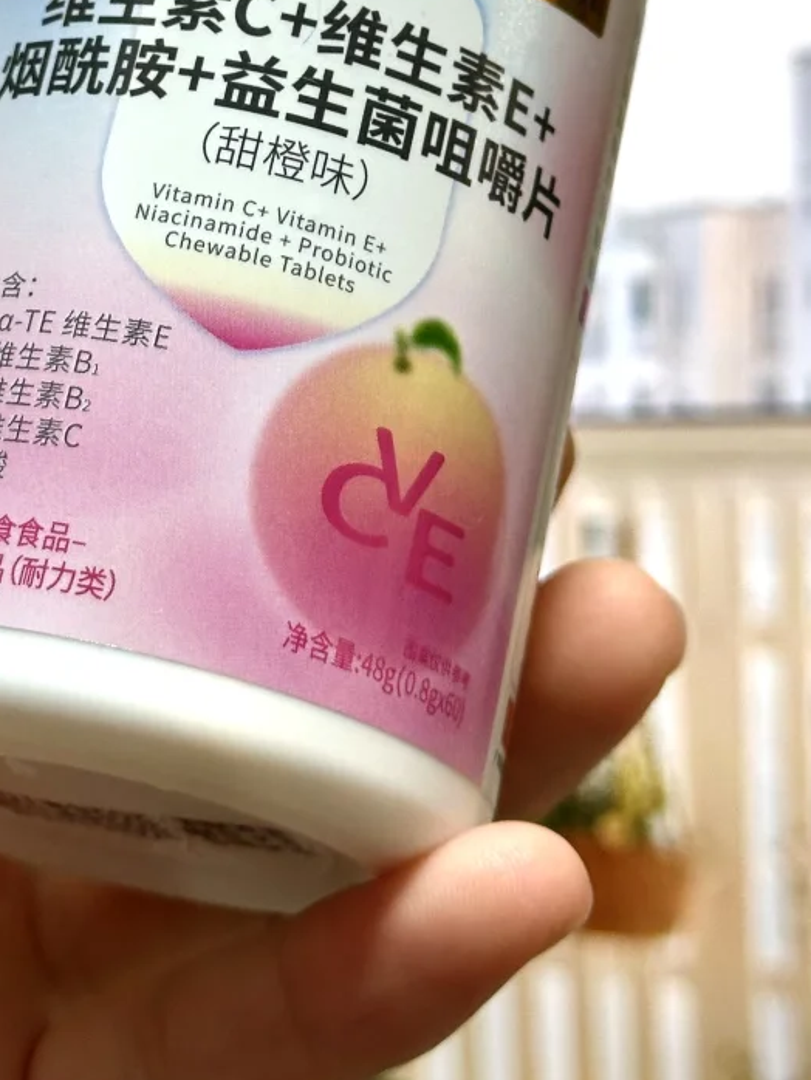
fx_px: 3091
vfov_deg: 19.5
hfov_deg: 14.9
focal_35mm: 99
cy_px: 150
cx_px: 282
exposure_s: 1/60
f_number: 1.78
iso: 100
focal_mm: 6.86
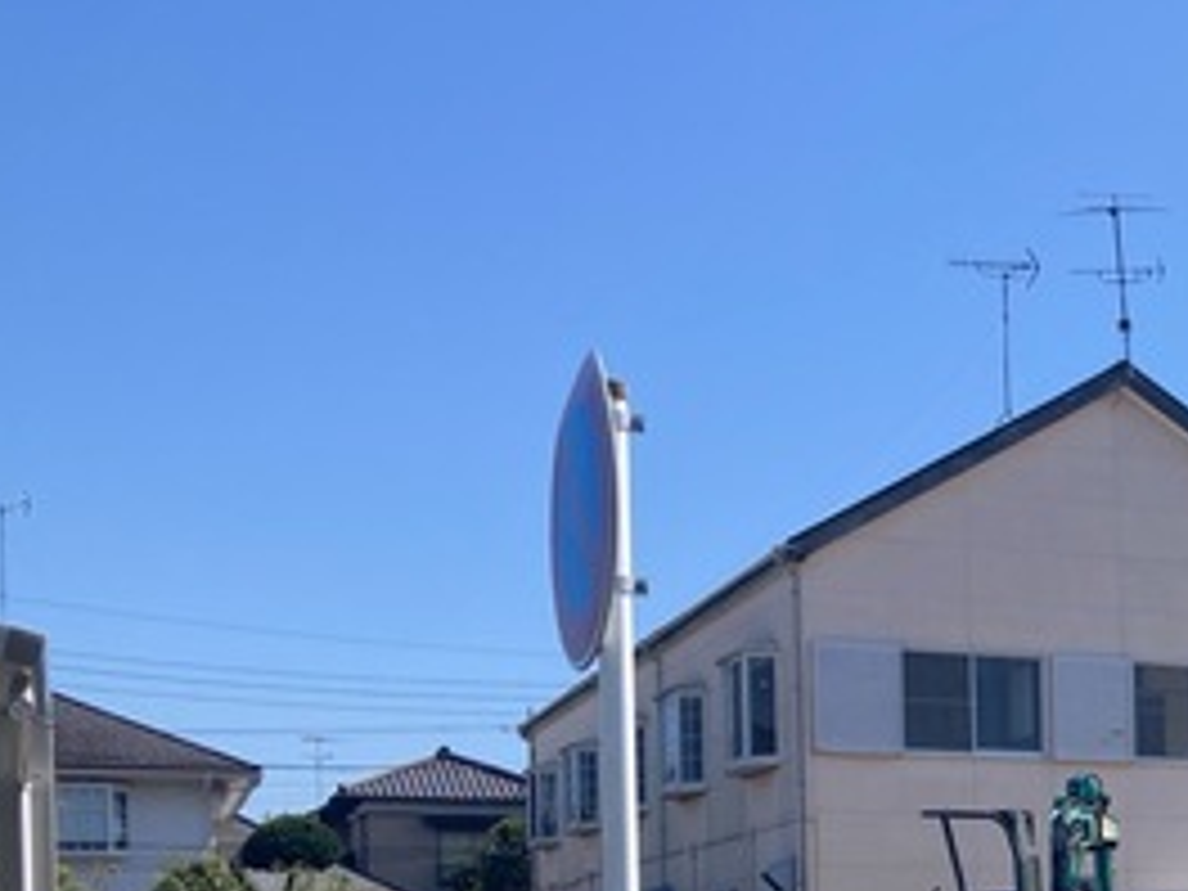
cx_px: 1418
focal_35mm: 68
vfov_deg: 20.4
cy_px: 1022
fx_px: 2334
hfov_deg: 25.7
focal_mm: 3.99
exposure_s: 1/2315
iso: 20
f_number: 1.8
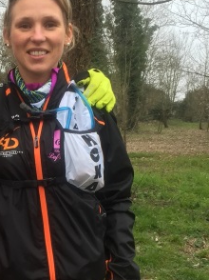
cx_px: 8
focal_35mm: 79
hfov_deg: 18.2
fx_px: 637
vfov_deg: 24.6
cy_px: 195
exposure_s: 1/100
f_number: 2.2
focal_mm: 4.15
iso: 50
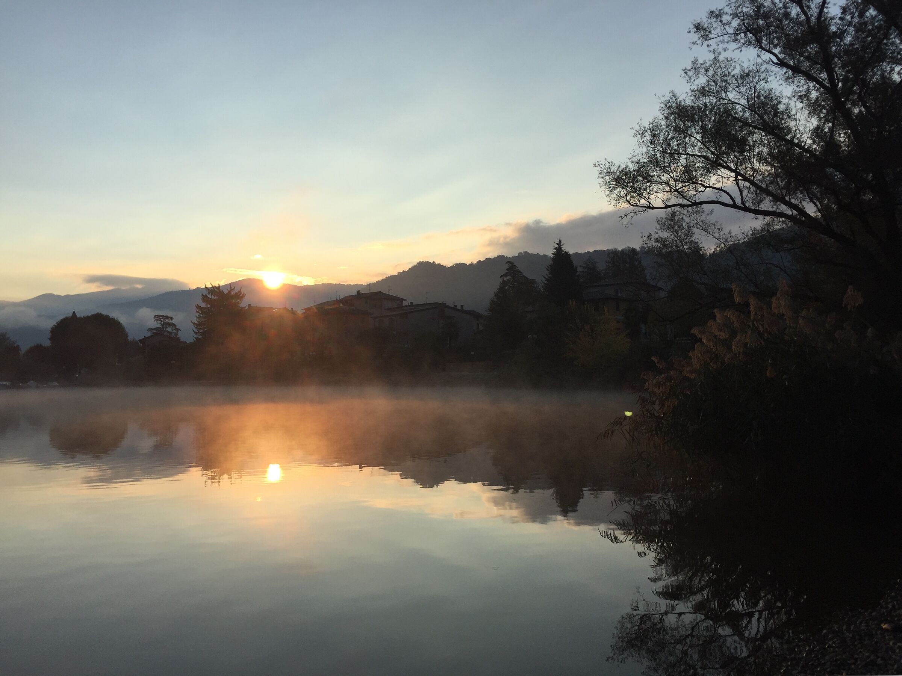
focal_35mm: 29
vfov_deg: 48.2
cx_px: 451
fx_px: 756
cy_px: 338
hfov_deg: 61.7
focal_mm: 4.15
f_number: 2.2
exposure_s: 1/3049
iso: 32
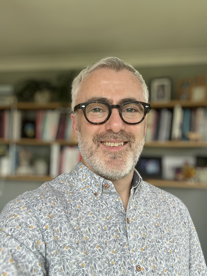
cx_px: 104
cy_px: 138
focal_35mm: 30
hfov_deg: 46.8
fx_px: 239
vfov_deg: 60.0
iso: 125
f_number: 1.9
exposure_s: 1/60
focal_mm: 2.69
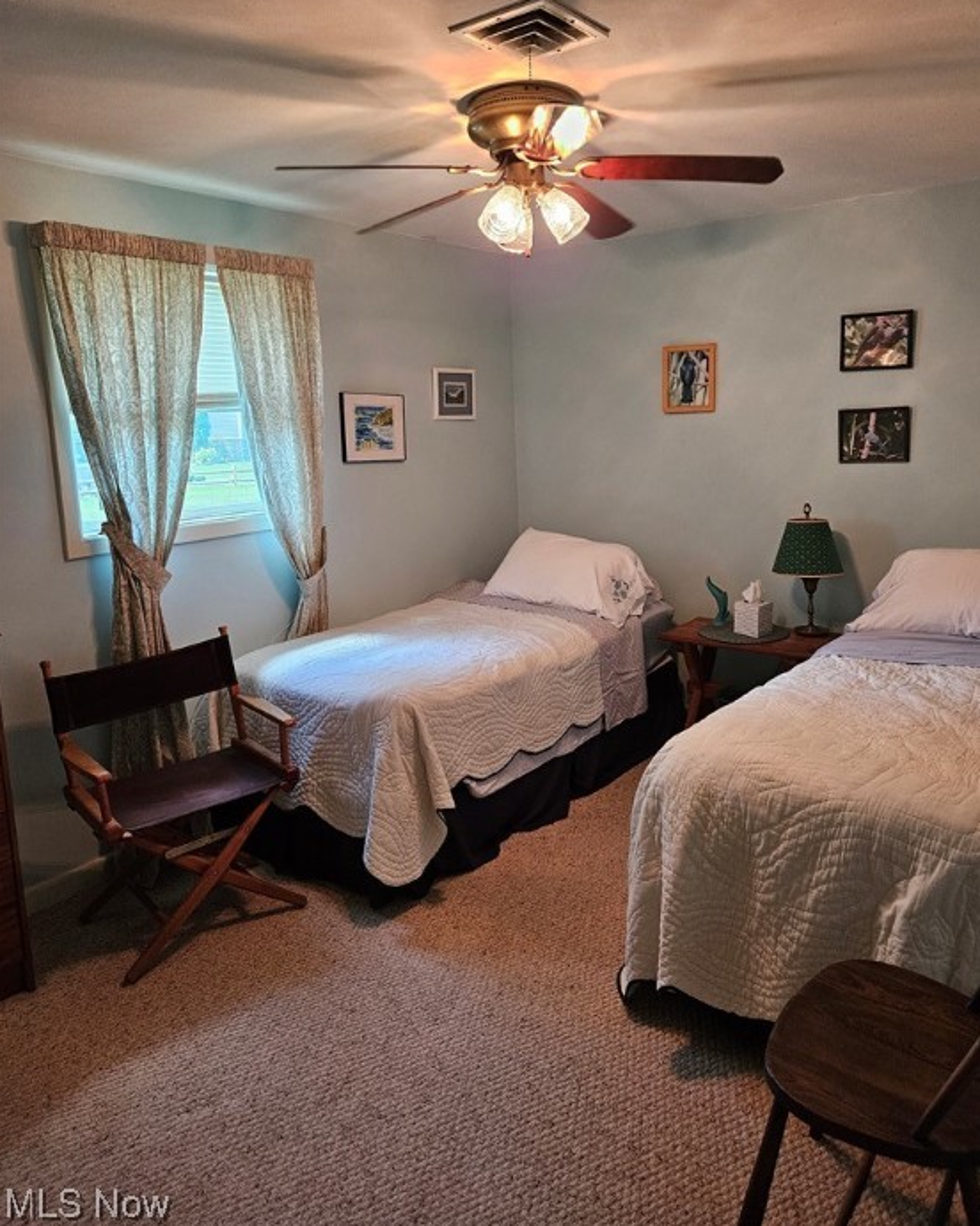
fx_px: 906
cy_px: 561
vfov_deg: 68.0
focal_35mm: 25
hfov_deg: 56.8
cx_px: 506
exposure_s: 1/120
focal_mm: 5.4
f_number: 1.8
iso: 500
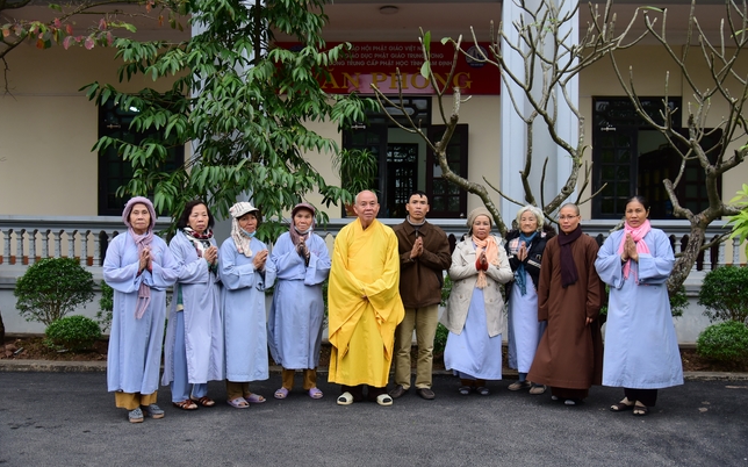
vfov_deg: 36.2
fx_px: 713
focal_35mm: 35
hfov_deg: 55.3
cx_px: 376
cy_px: 236
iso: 1000
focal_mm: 34
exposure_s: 1/320
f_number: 4
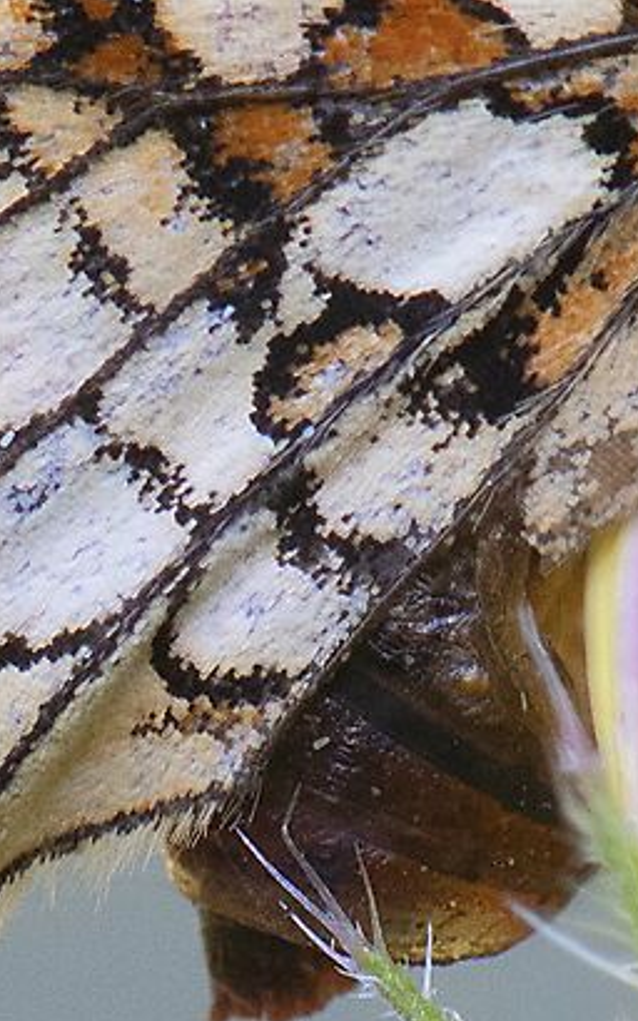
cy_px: 672
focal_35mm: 1254
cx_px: 391
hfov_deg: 1.0
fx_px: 34911
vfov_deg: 1.7
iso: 1250
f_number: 16
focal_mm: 210
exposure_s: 1/50
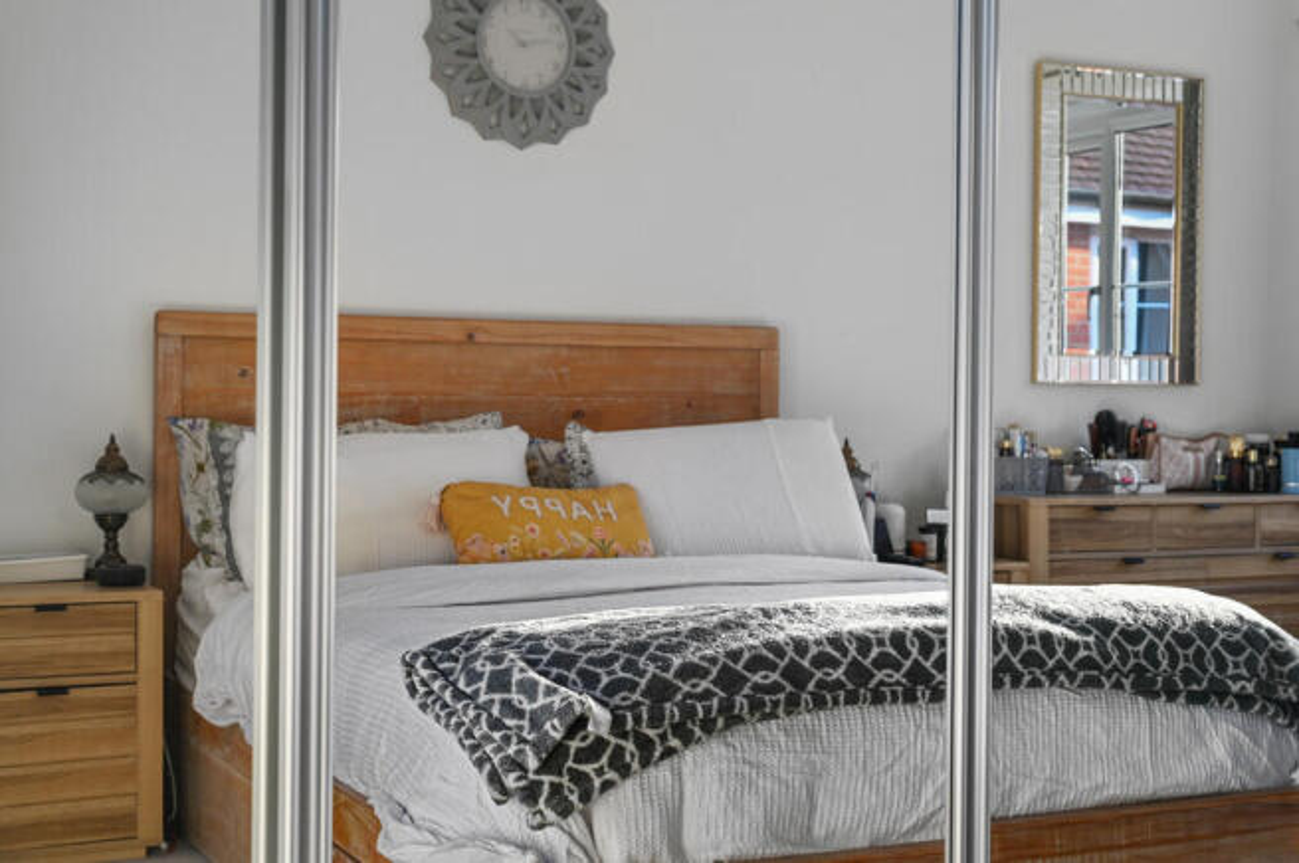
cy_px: 432
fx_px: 1802
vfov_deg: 26.9
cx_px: 650
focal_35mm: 50
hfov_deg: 39.6
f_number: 8
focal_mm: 50
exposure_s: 1/8
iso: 400
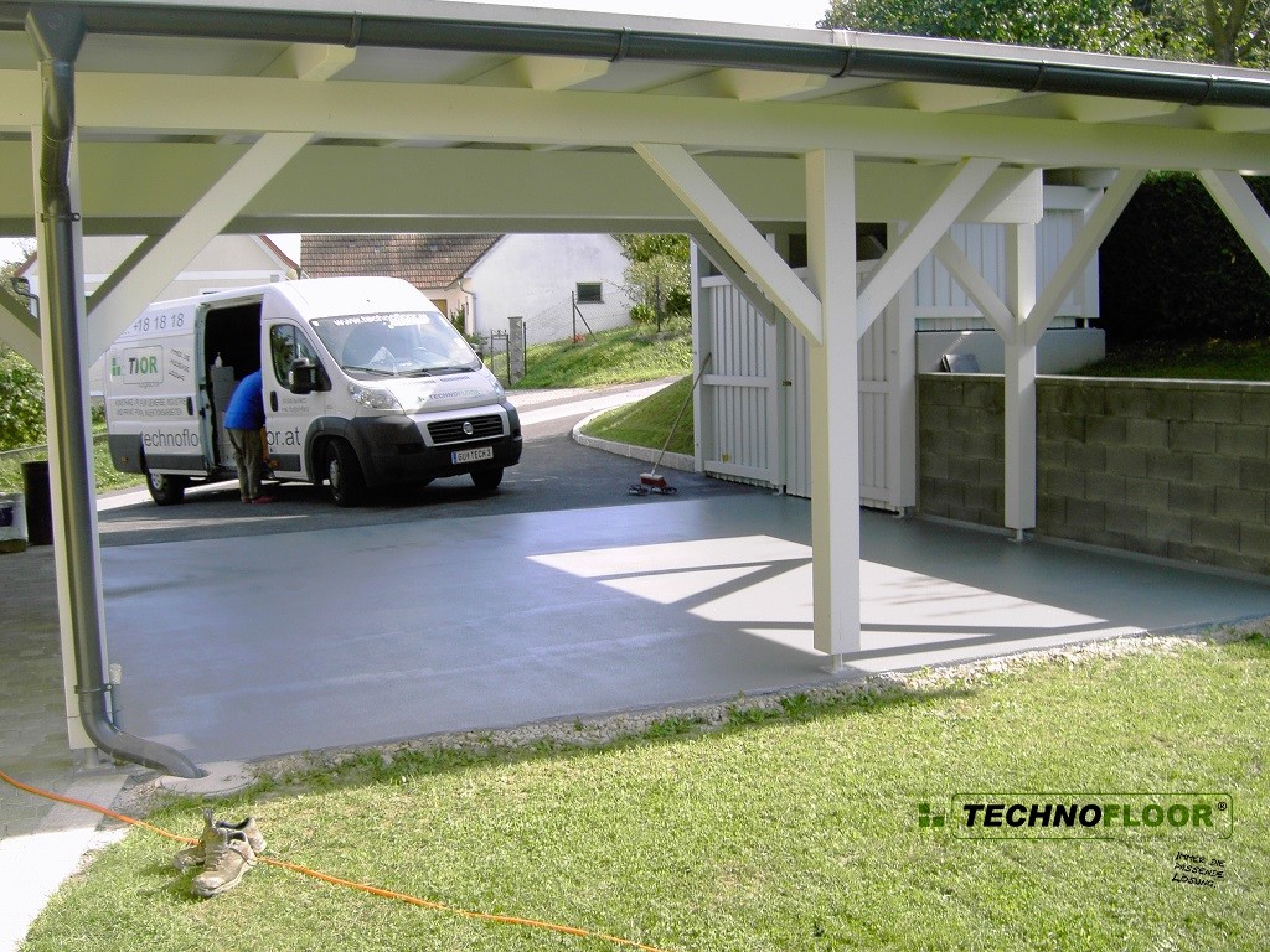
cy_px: 476
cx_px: 635
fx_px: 1284
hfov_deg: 52.6
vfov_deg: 40.7
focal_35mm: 35
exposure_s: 1/160
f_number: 5.6
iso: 100
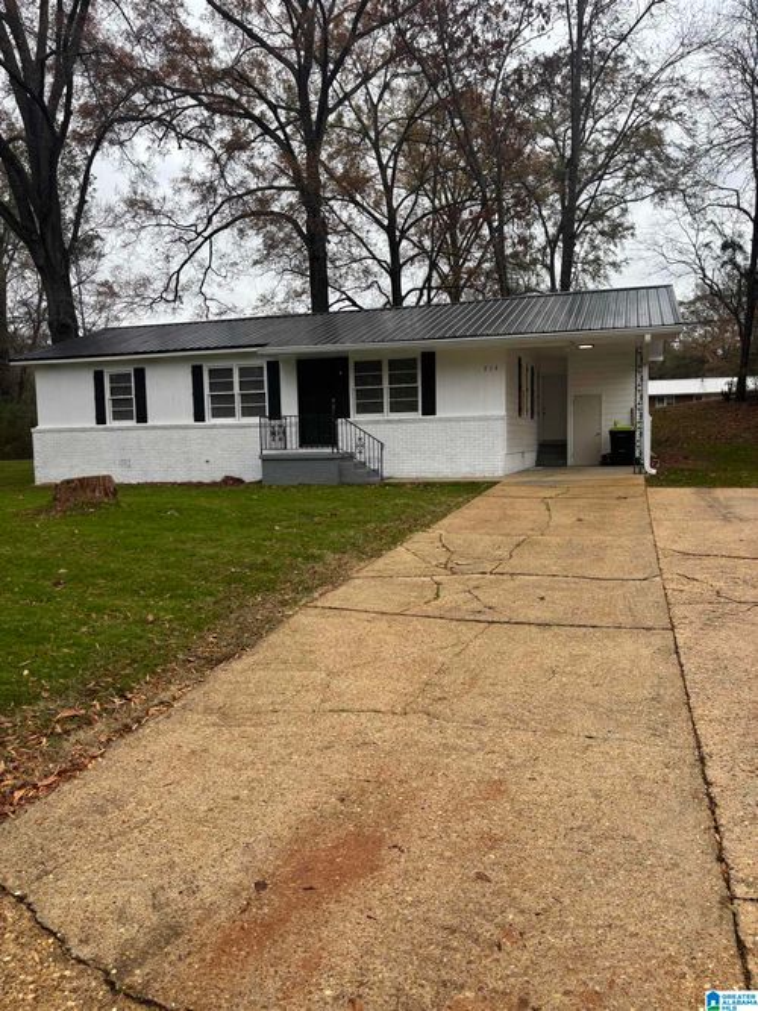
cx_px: 379
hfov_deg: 53.0
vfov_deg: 67.3
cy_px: 506
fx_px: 759
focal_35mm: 26
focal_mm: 5.96
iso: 32
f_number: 1.6
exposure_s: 1/121
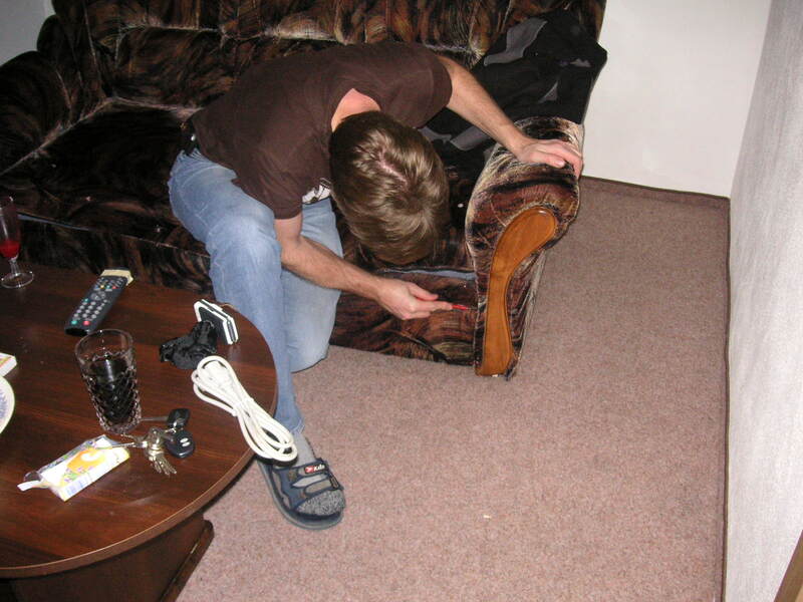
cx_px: 402
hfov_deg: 50.1
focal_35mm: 37
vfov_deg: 38.7
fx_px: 858
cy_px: 301
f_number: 2.8
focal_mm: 6.1
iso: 160
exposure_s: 1/45
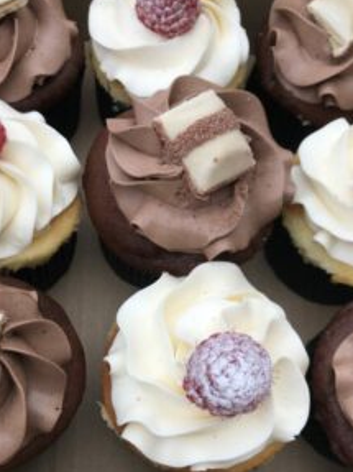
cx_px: 153
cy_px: 309
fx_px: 531
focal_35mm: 39
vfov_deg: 47.2
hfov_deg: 36.7
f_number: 1.8
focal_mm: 3.99
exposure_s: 1/319
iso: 20
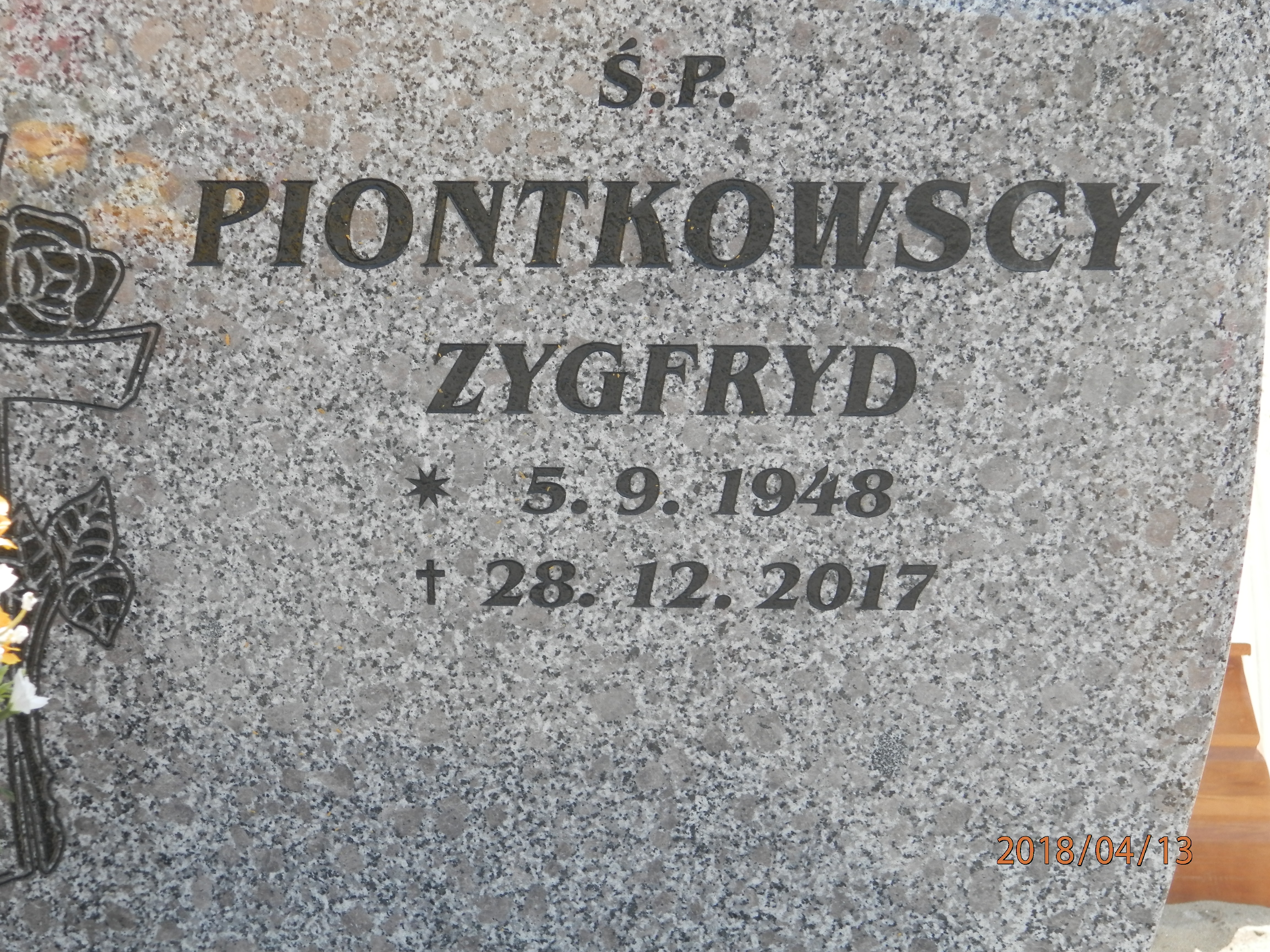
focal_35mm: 106
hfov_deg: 18.5
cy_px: 476
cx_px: 635
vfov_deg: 14.0
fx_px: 3889
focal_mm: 19
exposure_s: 1/160
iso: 100
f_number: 4.5
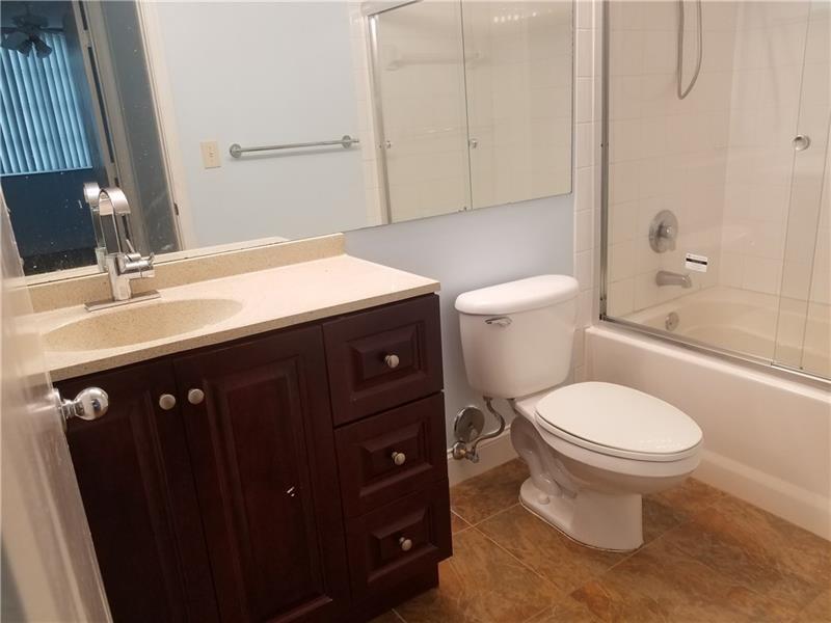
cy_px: 312
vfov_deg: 53.1
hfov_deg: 67.3
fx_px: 624
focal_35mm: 26
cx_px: 416
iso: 64
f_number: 1.7
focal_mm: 4.2
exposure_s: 1/60
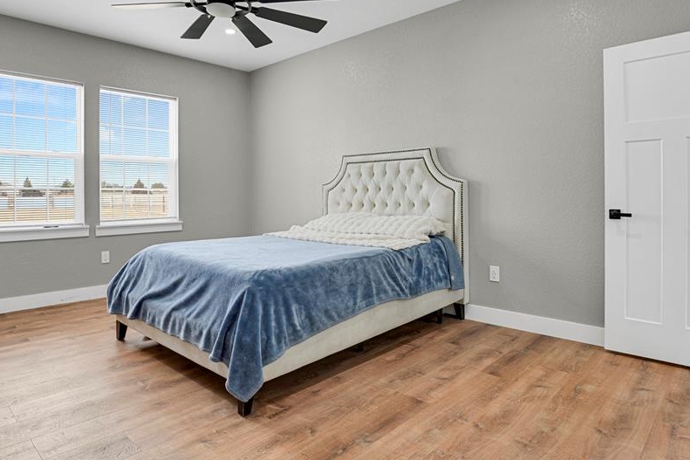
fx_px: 422
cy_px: 194
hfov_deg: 78.5
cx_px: 325
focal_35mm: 22
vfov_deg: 56.9
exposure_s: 1.6
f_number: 8
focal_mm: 17
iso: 250
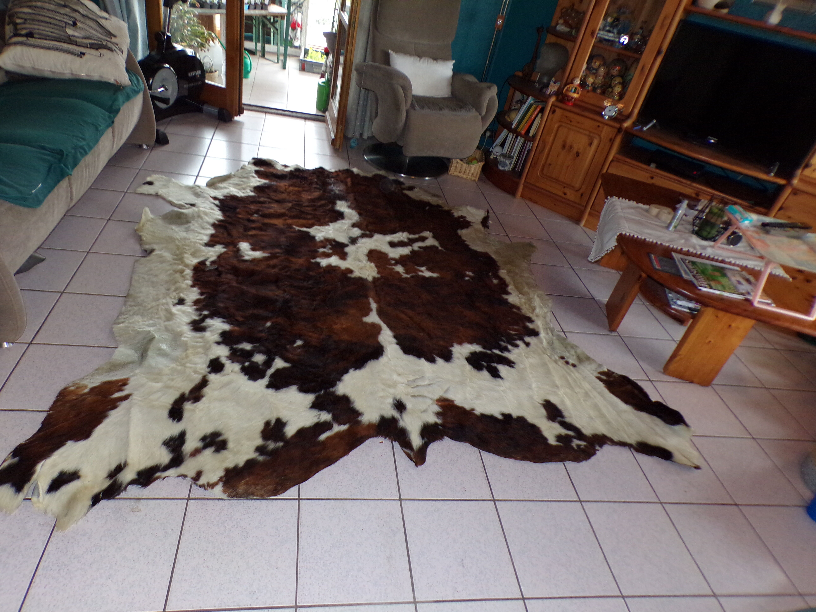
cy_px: 306
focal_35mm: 24
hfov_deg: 71.6
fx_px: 566
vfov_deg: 56.8
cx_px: 408
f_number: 3
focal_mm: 4.3
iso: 200
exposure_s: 1/34
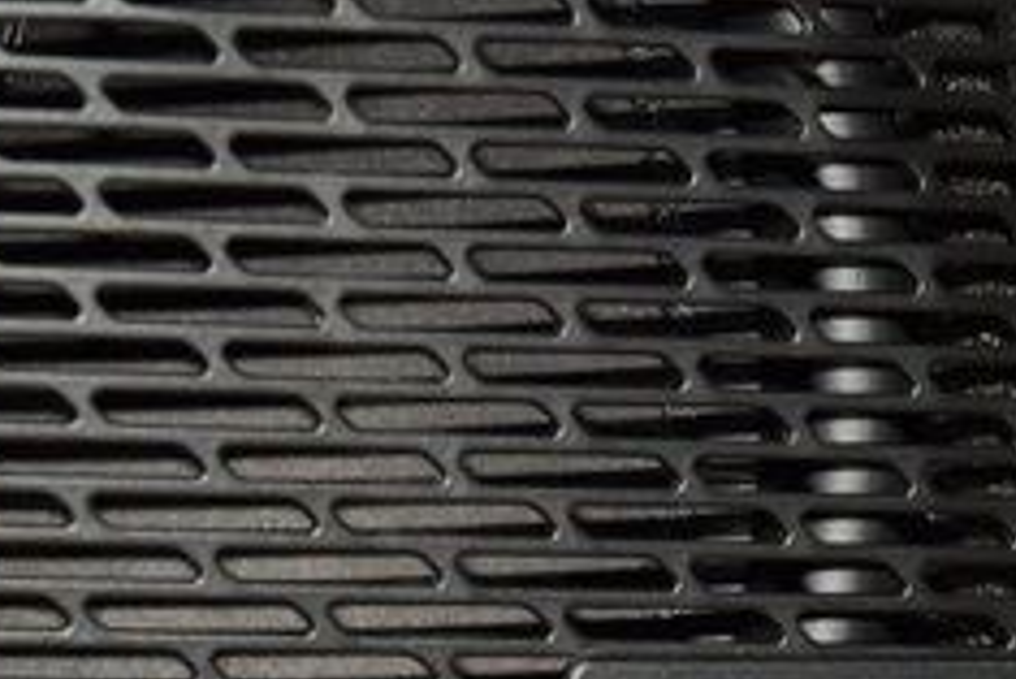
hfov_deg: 7.2
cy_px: 711
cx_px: 834
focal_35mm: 286
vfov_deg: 4.8
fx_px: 8076
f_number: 8
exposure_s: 1/125
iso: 100
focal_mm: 70
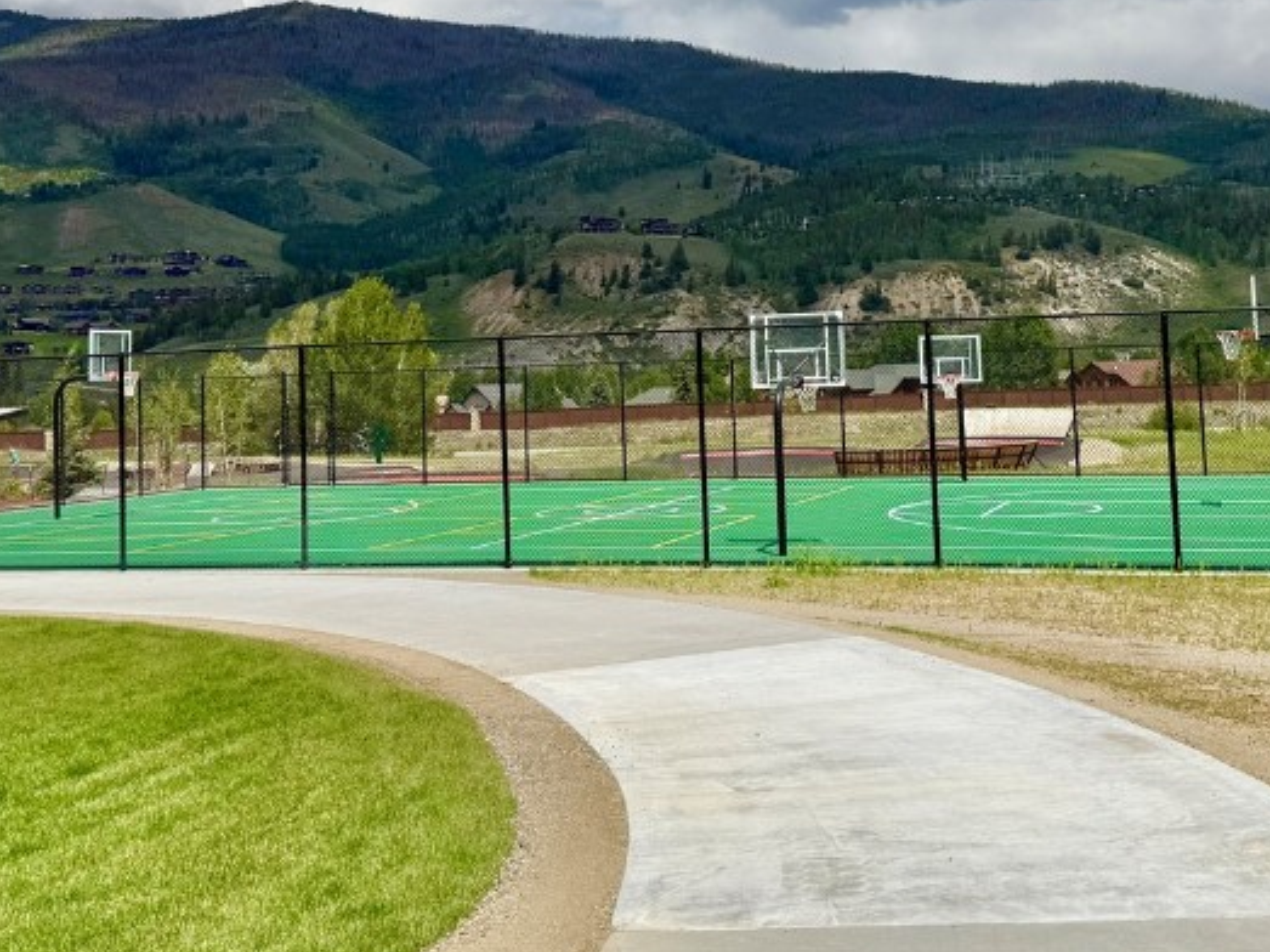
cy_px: 243
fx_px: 1724
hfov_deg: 40.4
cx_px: 680
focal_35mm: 47
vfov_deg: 30.4
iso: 80
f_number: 1.78
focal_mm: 6.76
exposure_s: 1/11905
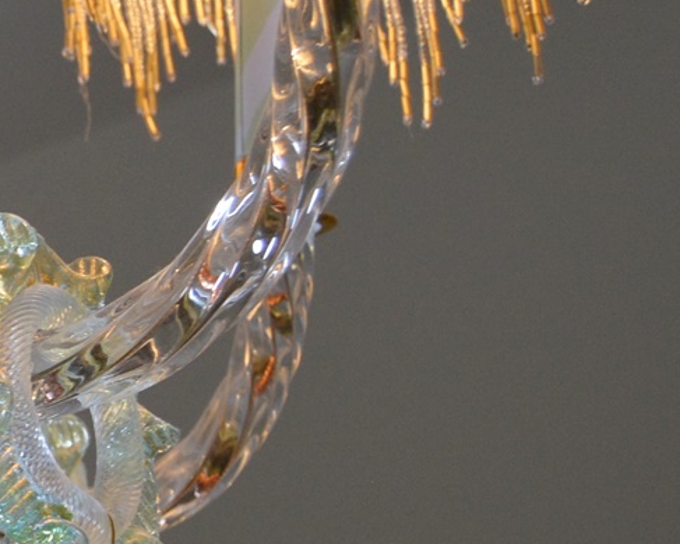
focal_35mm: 130
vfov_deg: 11.7
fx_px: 2617
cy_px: 631
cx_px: -877
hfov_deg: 12.2
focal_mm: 18
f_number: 4.5
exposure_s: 1/80
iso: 400
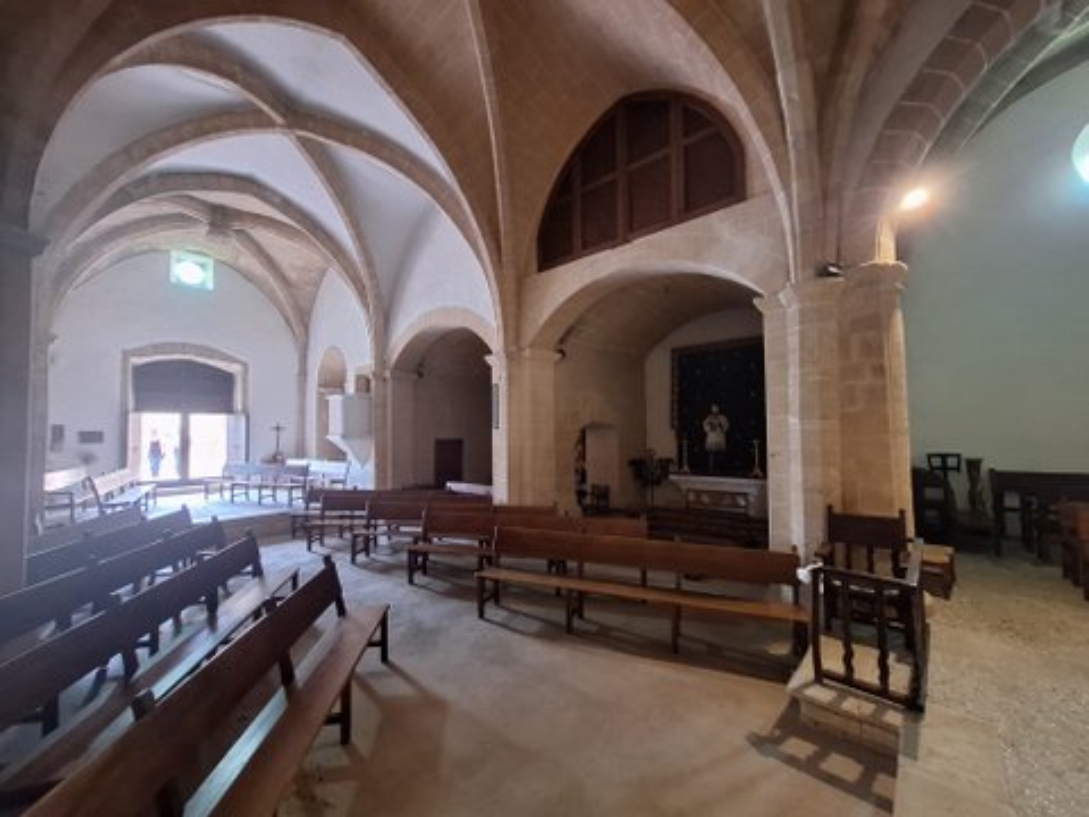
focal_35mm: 13
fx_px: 409
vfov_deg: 89.9
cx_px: 544
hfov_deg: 106.2
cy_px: 408
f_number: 2.2
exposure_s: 1/20
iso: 500
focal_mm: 1.74
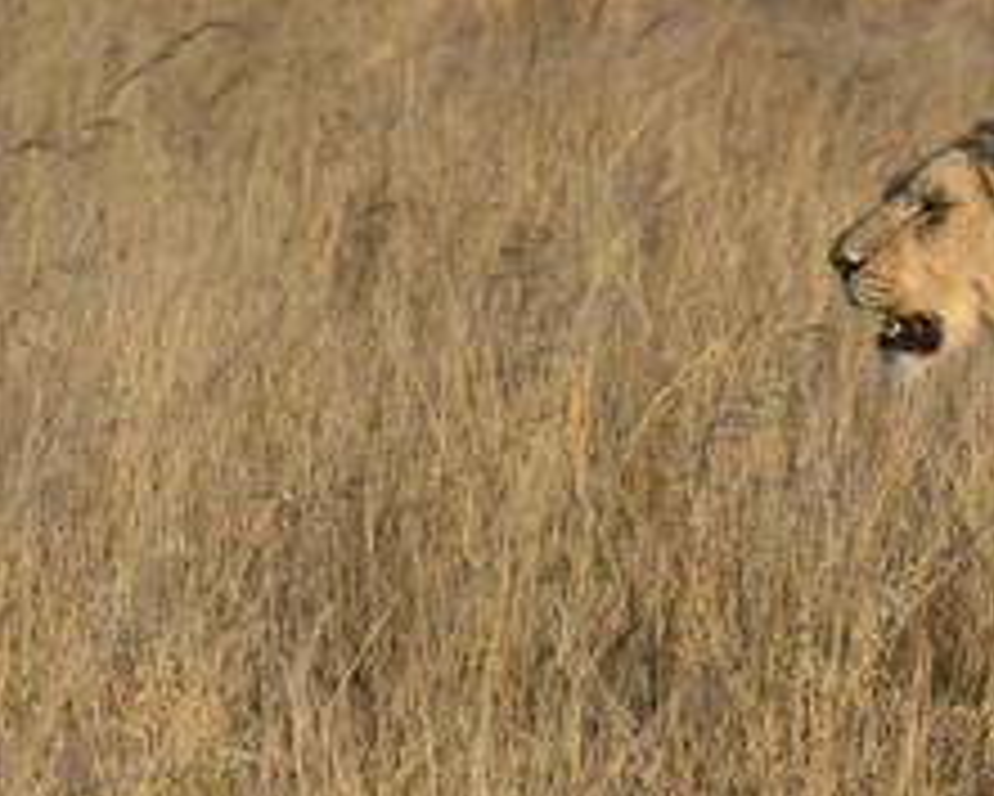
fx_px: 10478
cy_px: 328
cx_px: 796
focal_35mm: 356
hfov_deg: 5.4
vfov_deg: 4.4
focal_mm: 200
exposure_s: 1/400
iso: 400
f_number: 10
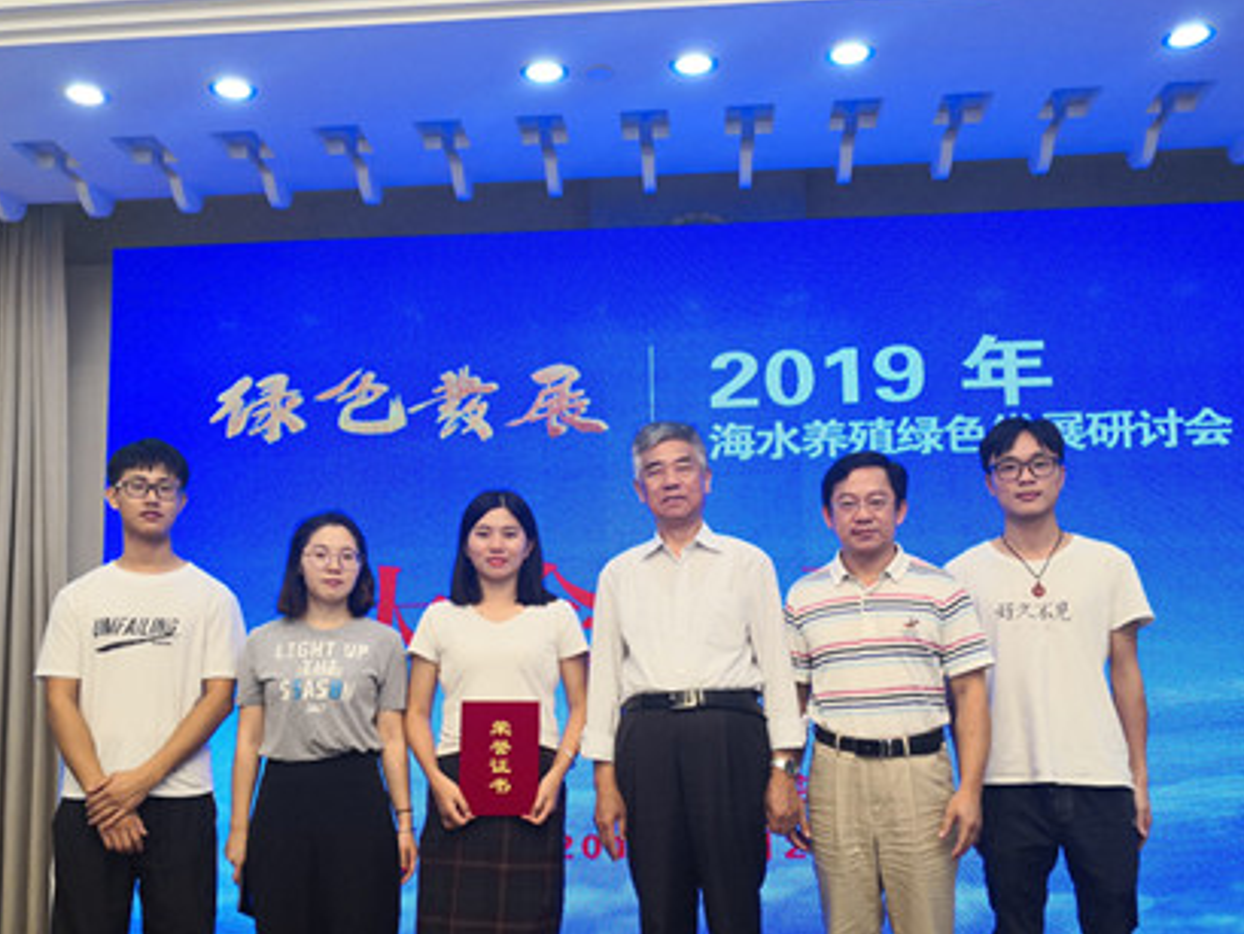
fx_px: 1186
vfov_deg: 42.9
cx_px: 593
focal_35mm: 33
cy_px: 534
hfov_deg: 55.3
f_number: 1.6
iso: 100
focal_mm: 3.95
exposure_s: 1/50
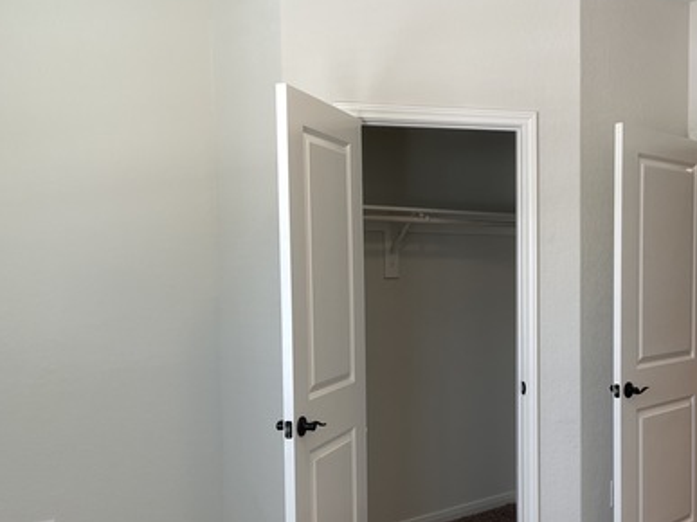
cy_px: 308
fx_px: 866
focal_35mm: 43
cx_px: 511
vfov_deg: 33.5
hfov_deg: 42.7
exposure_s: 1/120
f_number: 1.6
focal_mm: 5.1
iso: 64
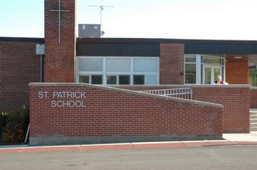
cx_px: 128
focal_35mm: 60
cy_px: 85
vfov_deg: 22.5
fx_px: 427
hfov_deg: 33.5
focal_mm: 40
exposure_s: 1/160
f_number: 10
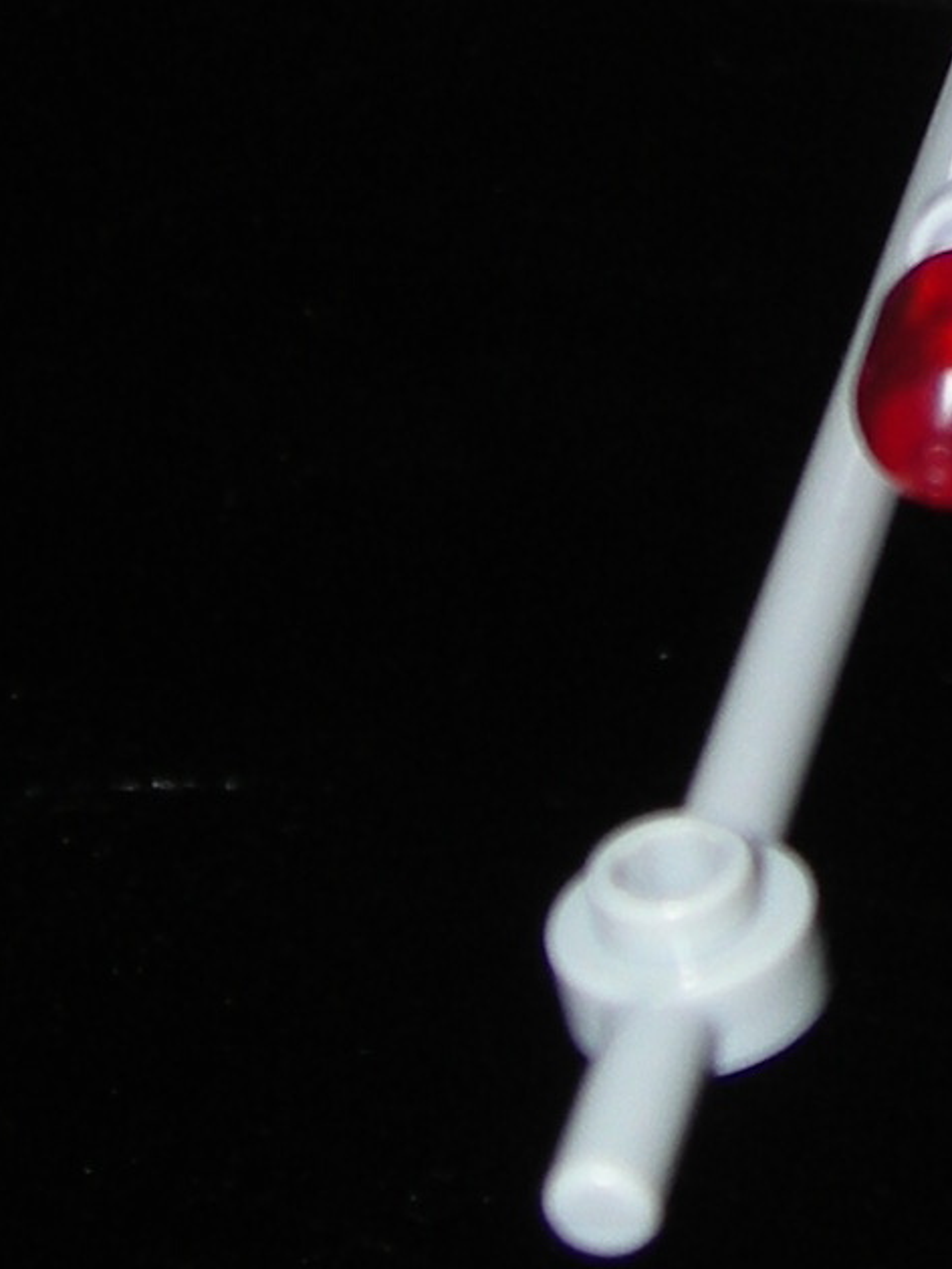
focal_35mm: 170
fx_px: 6232
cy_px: -569
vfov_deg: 11.2
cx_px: 1474
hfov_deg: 8.5
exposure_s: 1/60
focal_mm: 6.3
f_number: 3.2
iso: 50
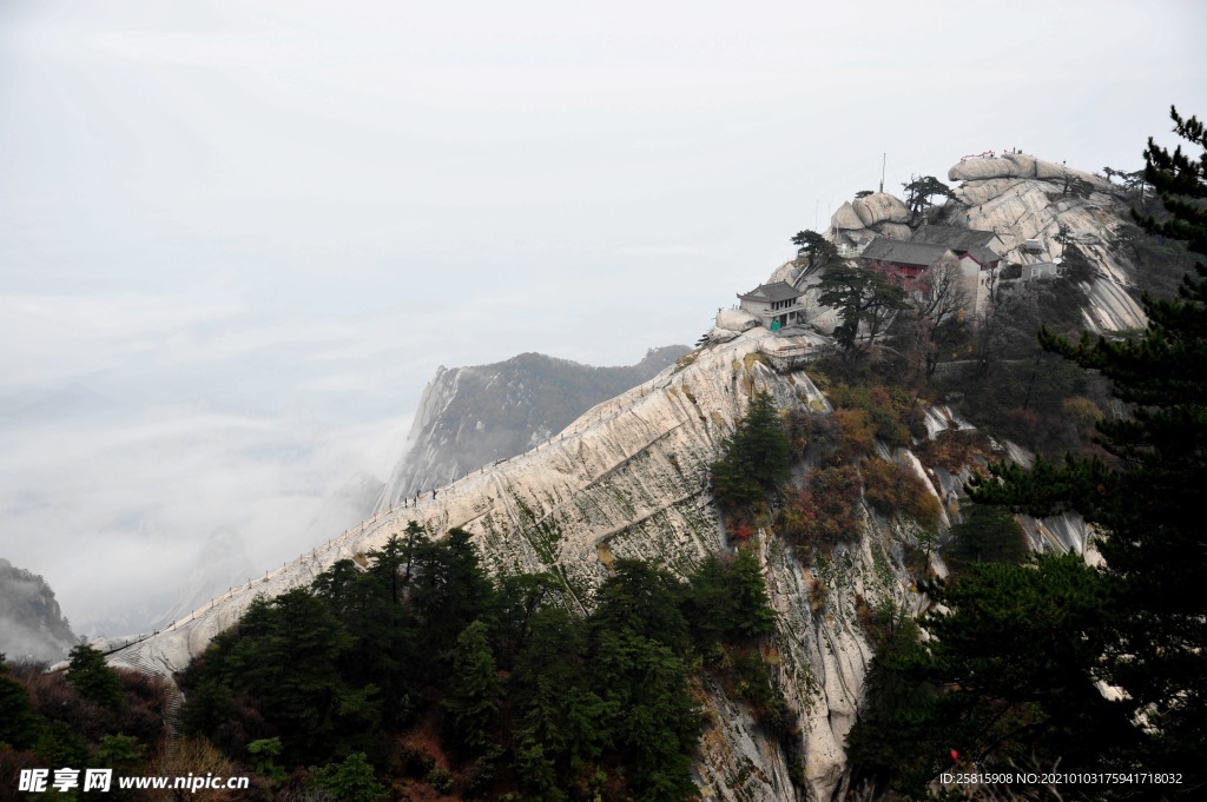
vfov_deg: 30.5
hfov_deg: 44.5
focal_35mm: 44
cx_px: 604
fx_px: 1474
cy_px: 401
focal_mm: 44
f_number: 4.5
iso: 250
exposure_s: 1/250
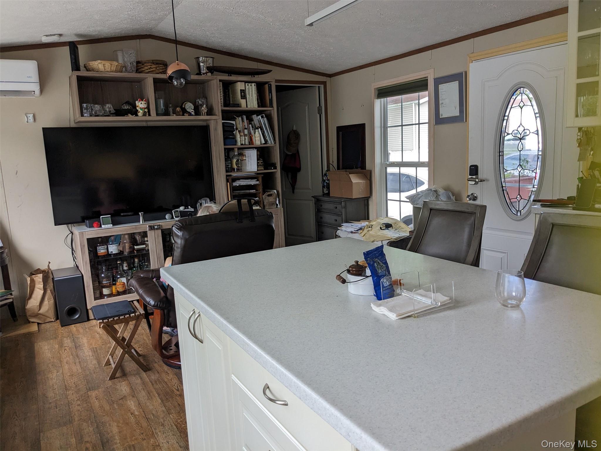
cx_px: 300
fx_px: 469
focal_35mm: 27
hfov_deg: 65.3
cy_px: 226
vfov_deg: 51.4
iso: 56
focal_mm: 4.38
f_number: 1.73
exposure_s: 1/229
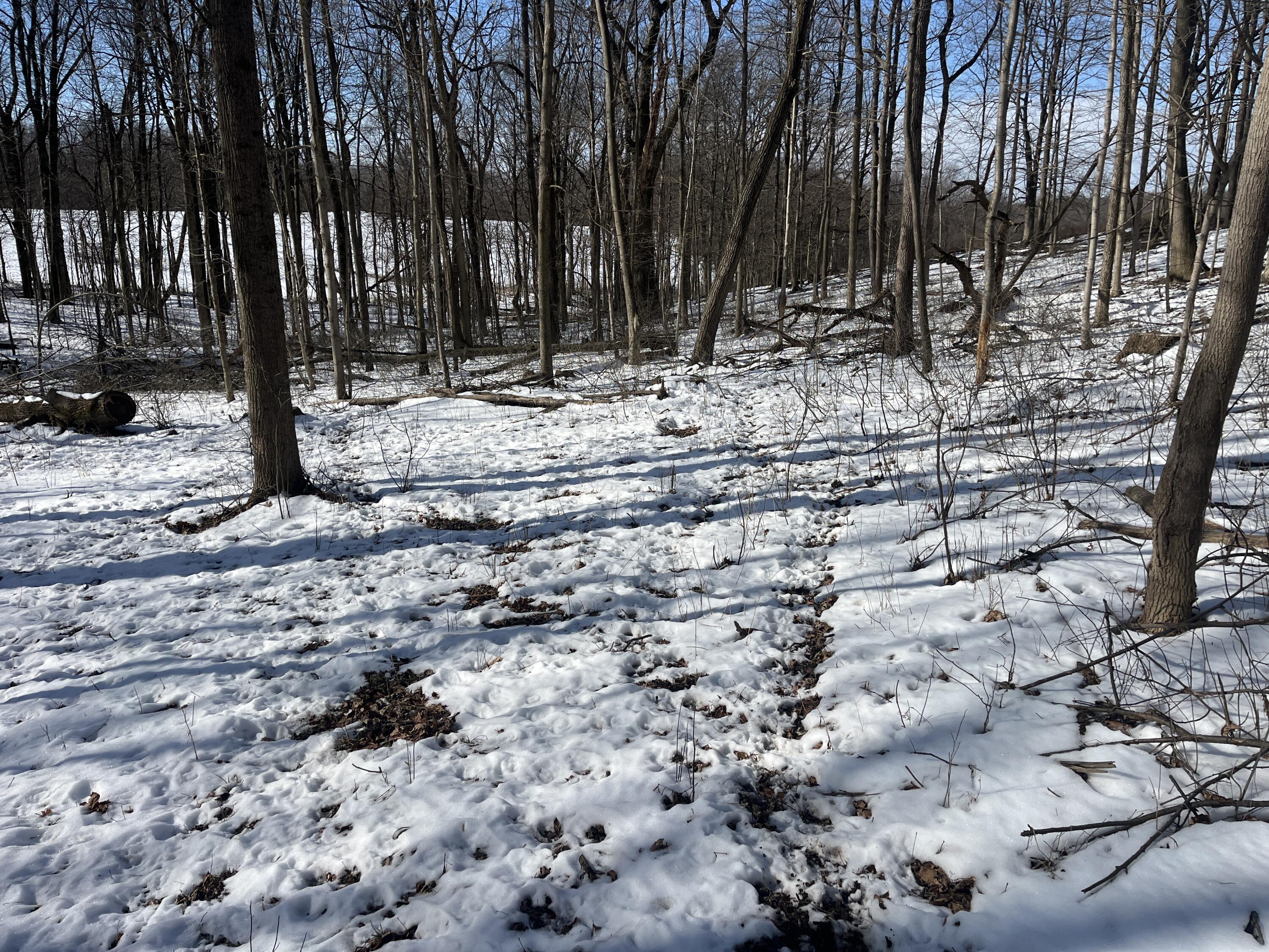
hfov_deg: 67.3
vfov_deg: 53.1
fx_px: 953
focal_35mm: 26
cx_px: 634
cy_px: 476
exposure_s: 1/5848
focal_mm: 5.1
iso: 50
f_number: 1.6
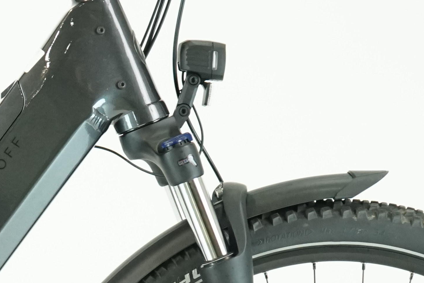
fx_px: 2720
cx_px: -215
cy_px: 272
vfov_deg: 5.9
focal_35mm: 231
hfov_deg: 8.7
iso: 2000
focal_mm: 56
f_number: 5
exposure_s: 1/200
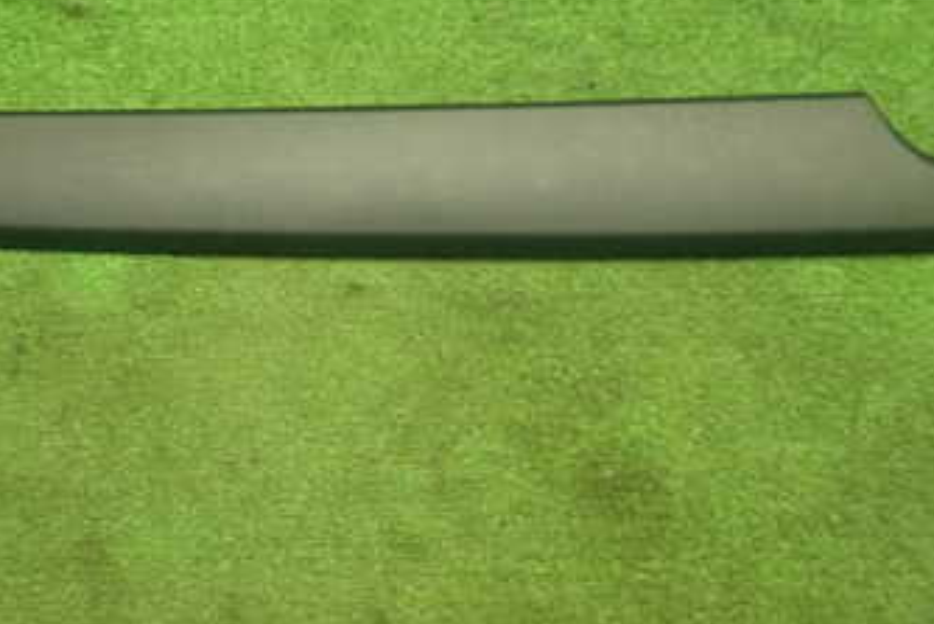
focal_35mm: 56
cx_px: 296
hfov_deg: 35.2
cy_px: 159
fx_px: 1453
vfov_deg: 24.0
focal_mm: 5.4
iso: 250
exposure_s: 1/30
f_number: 2.3
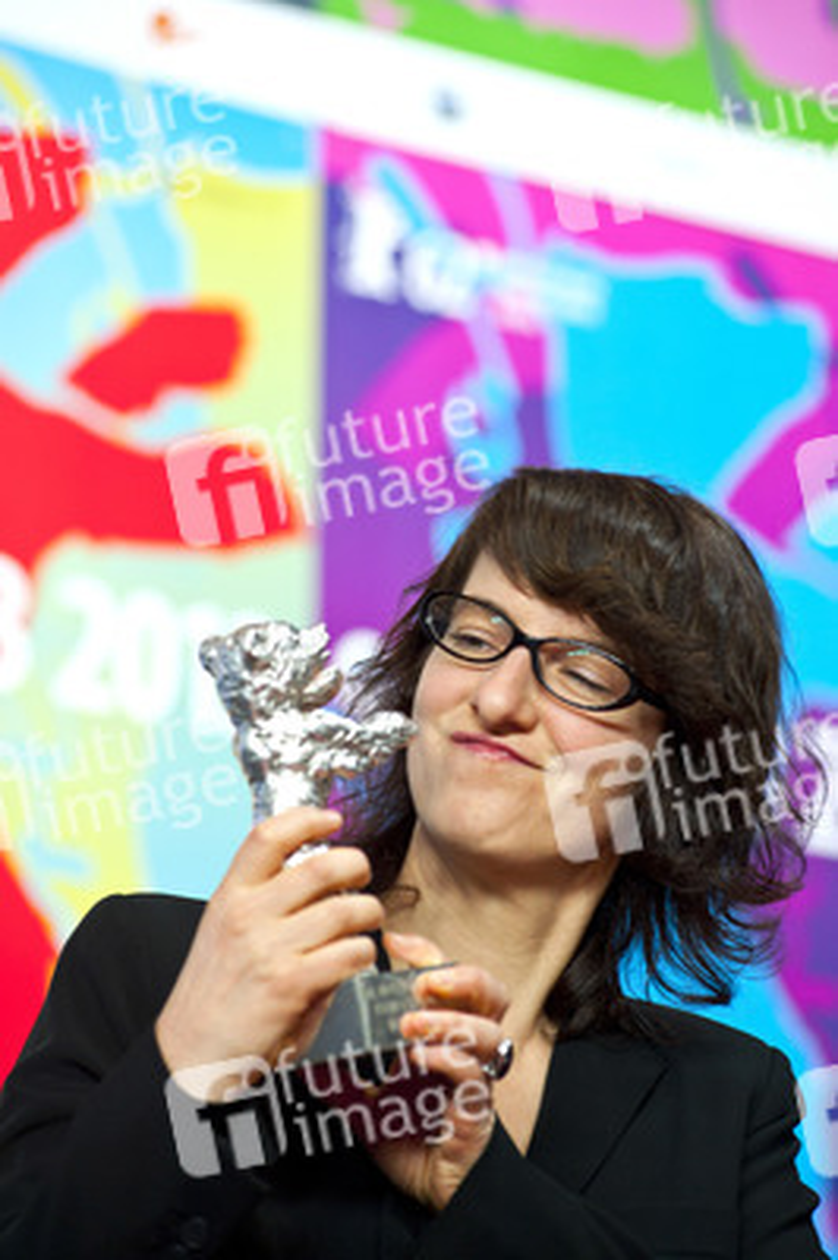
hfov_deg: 8.1
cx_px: 419
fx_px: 5946
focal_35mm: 170
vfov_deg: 12.1
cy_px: 630
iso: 1600
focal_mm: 170
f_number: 5
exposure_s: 1/160
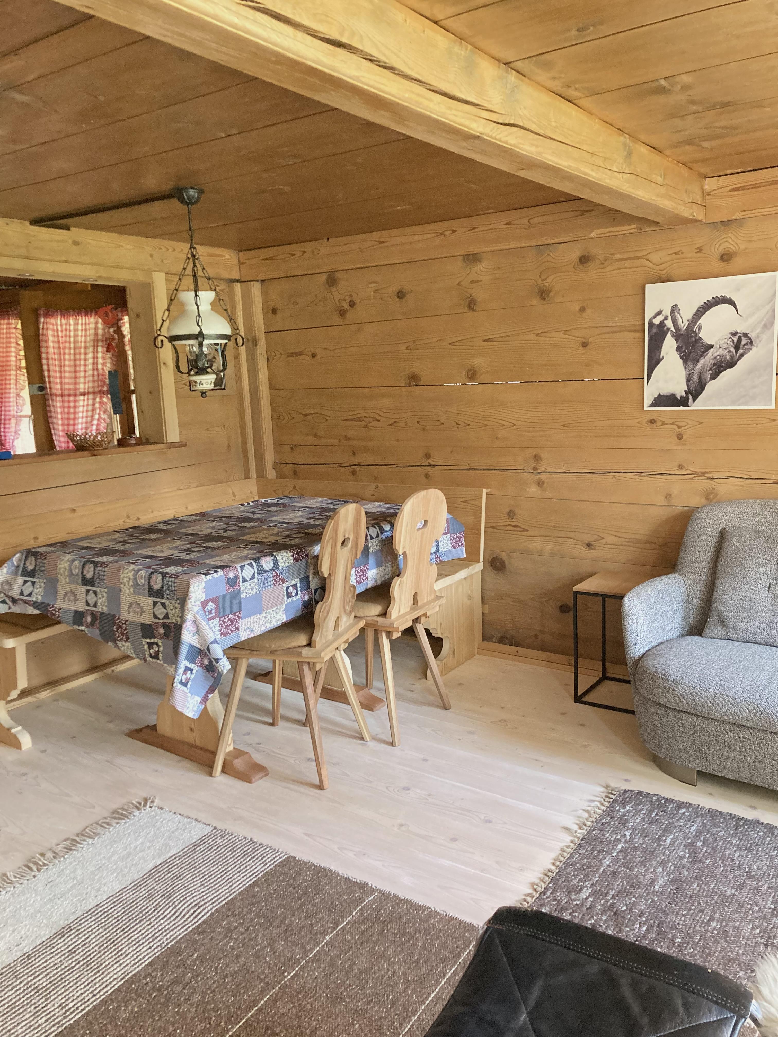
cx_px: 389
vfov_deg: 63.4
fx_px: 839
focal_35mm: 28
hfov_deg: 49.7
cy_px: 518
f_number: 1.8
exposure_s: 1/60
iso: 320
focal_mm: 3.99
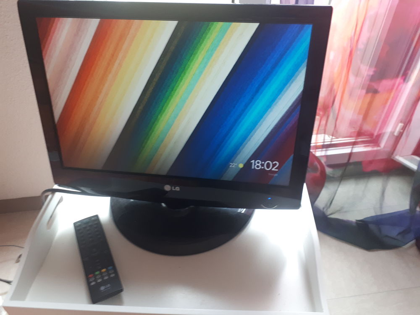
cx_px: 210
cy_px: 158
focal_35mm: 27
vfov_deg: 51.4
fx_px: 328
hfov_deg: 65.3
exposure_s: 1/17
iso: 200
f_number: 1.9
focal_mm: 3.6
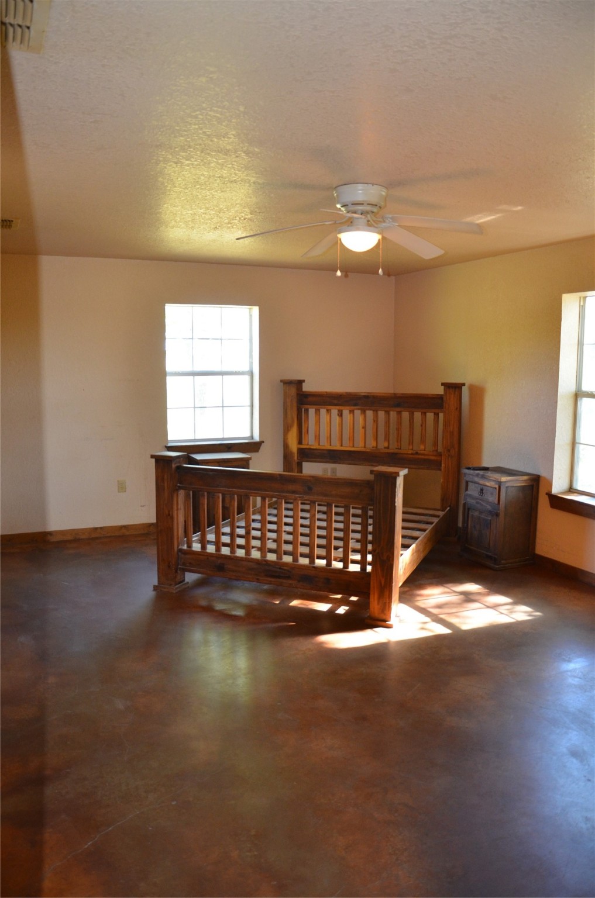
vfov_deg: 67.5
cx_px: 298
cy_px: 449
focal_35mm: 27
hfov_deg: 47.7
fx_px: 673
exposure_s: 1/60
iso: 800
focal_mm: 18
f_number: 3.5
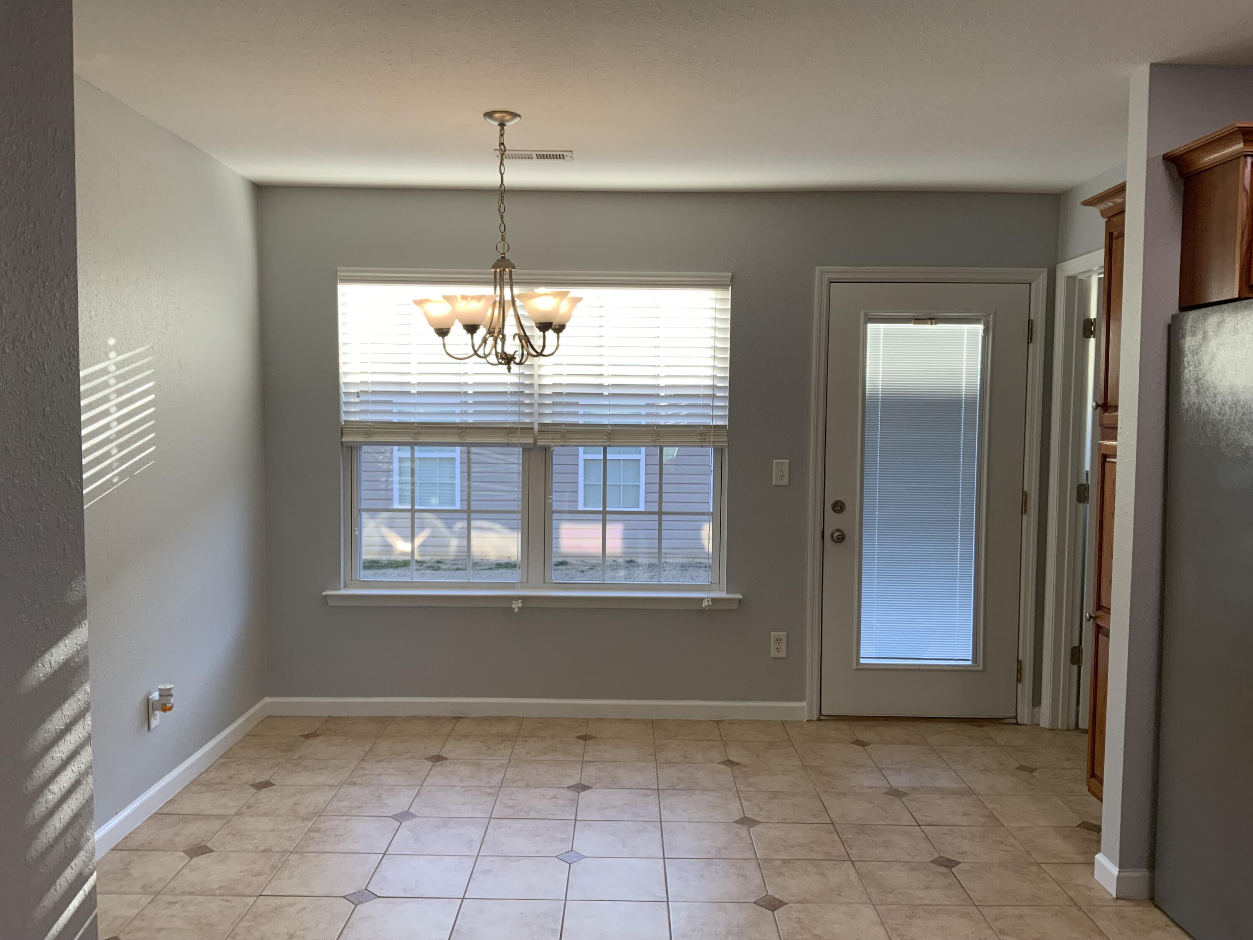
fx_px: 1050
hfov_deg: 61.7
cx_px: 626
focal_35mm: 29
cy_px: 470
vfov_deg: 48.2
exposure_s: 1/120
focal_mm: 3
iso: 32
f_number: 1.8
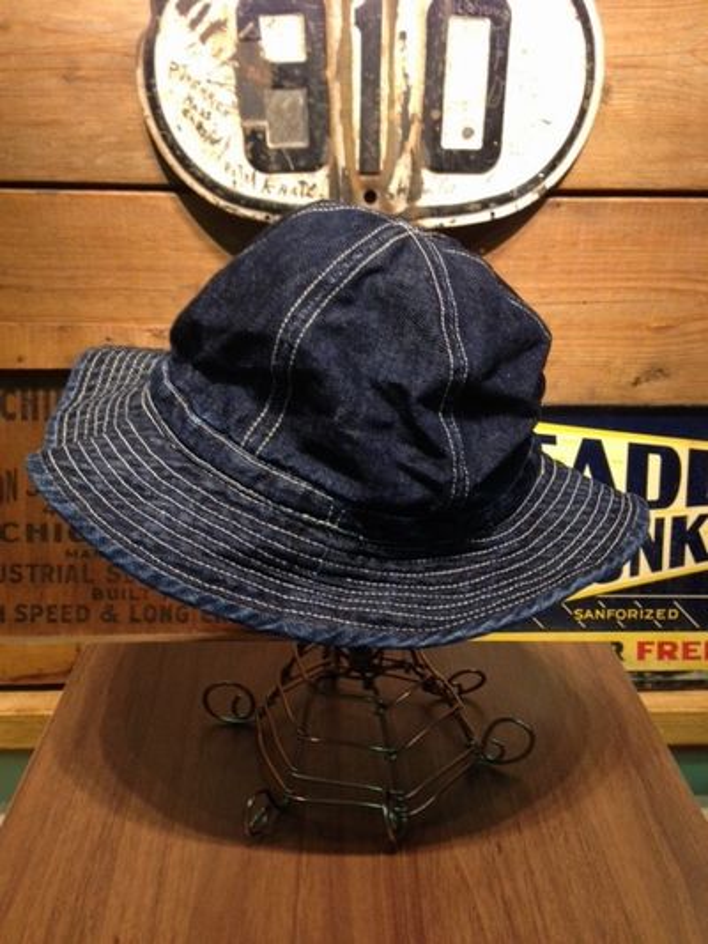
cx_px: 354
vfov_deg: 55.3
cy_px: 472
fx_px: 900
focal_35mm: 33
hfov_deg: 43.0
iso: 64
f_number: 2.4
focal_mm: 4.12
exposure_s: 1/20
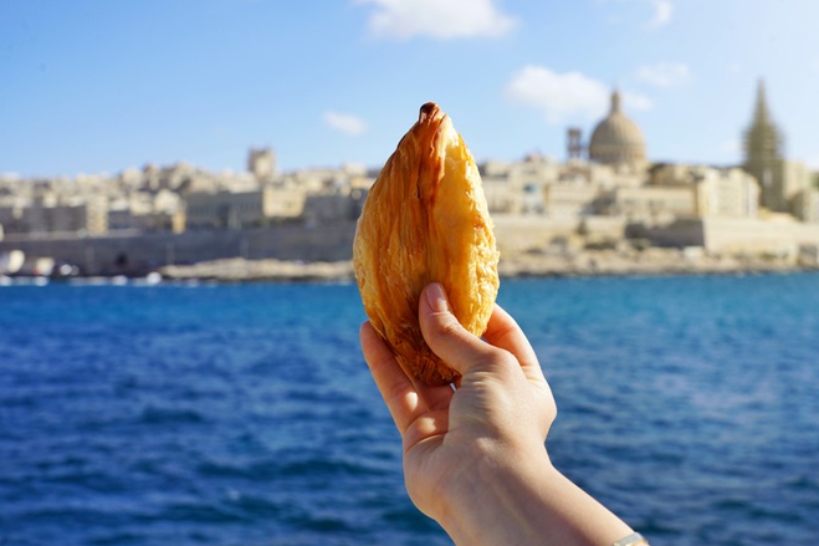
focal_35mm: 51
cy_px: 269
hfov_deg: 38.9
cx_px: 431
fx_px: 1160
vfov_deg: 26.5
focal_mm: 48
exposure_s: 1/160
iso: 100
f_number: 10
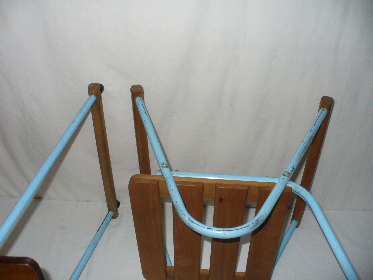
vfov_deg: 38.7
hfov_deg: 50.1
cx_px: 186
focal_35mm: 37
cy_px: 140
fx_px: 399
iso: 100
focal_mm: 6.1
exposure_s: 1/30
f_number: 2.8
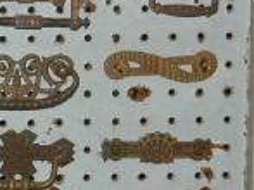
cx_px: -83
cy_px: 199
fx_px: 1510
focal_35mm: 206
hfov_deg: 9.4
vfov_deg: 7.2
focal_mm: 12.6
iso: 200
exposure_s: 1/30
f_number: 4
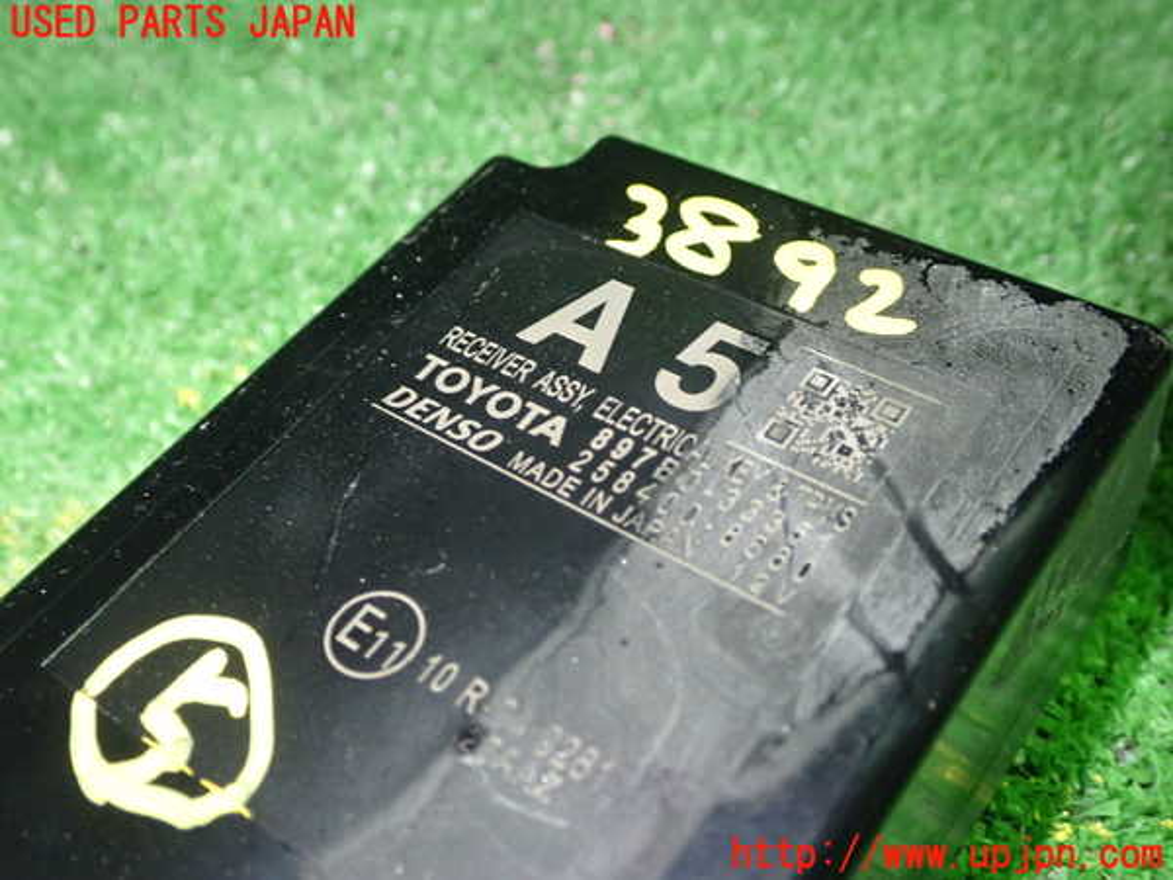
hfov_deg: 45.8
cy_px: 440
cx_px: 586
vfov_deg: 35.1
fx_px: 1389
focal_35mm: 41
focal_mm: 7.31
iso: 800
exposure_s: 1/30
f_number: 2.8
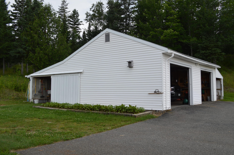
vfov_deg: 36.8
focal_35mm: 36
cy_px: 78
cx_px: 126
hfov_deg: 53.1
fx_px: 234
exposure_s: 1/125
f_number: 5.6
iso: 100
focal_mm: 22
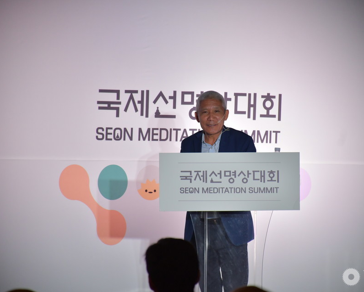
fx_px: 2564
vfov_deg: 6.5
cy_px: 146
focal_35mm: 238
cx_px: 218
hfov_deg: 8.1
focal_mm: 140
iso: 1400
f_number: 5.6
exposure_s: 1/400
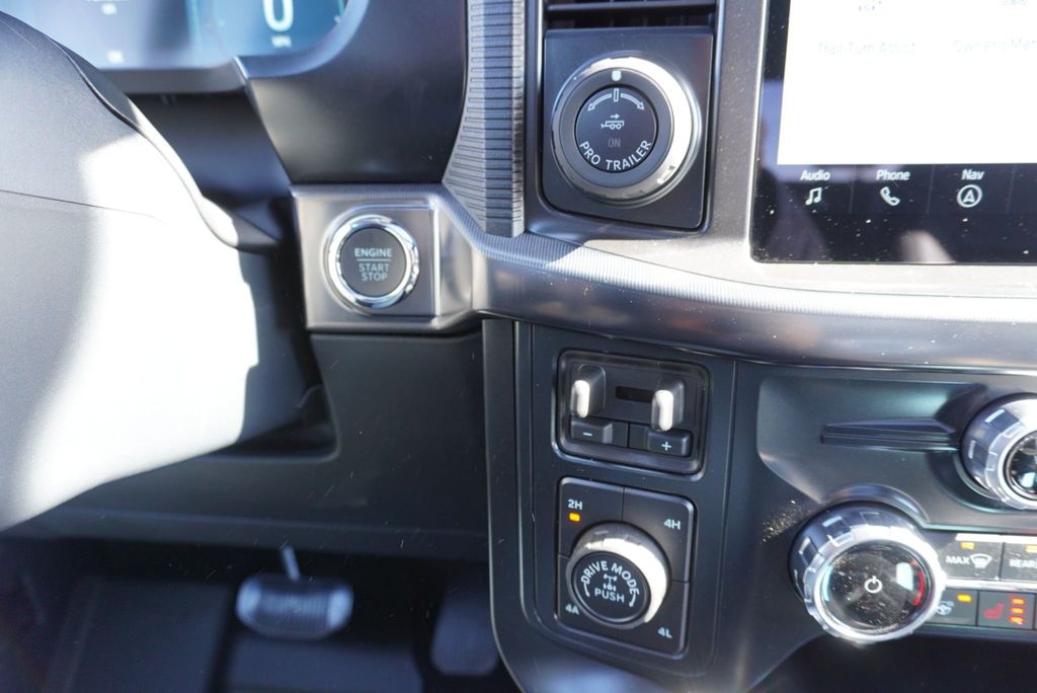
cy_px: 346
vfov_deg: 53.2
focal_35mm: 24
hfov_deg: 73.7
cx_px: 518
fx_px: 692
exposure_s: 1/60
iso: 500
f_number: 4
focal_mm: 16
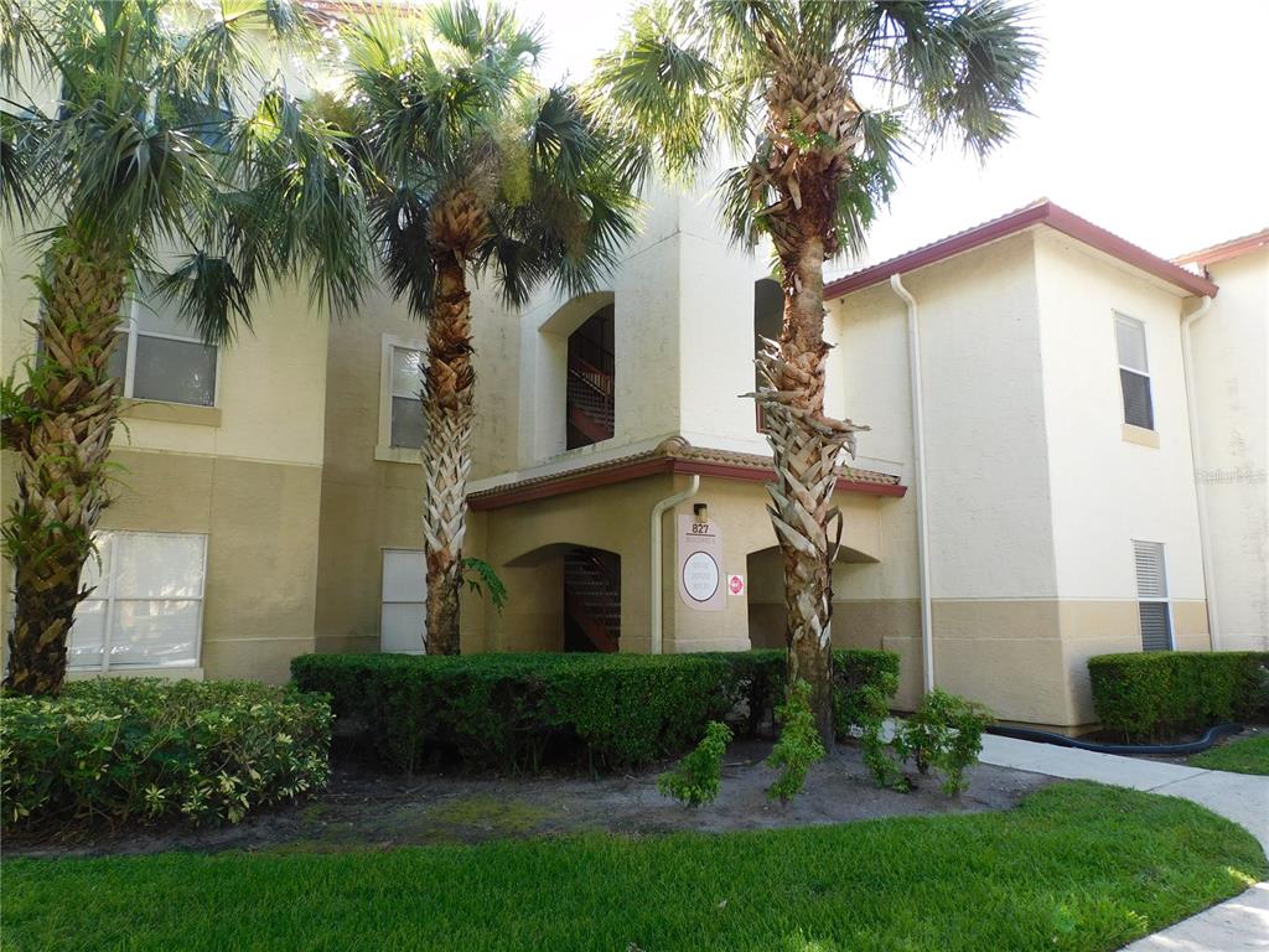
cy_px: 476
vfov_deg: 56.8
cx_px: 634
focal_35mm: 24
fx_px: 880
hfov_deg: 71.6
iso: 125
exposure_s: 1/125
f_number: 3.3
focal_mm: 4.3
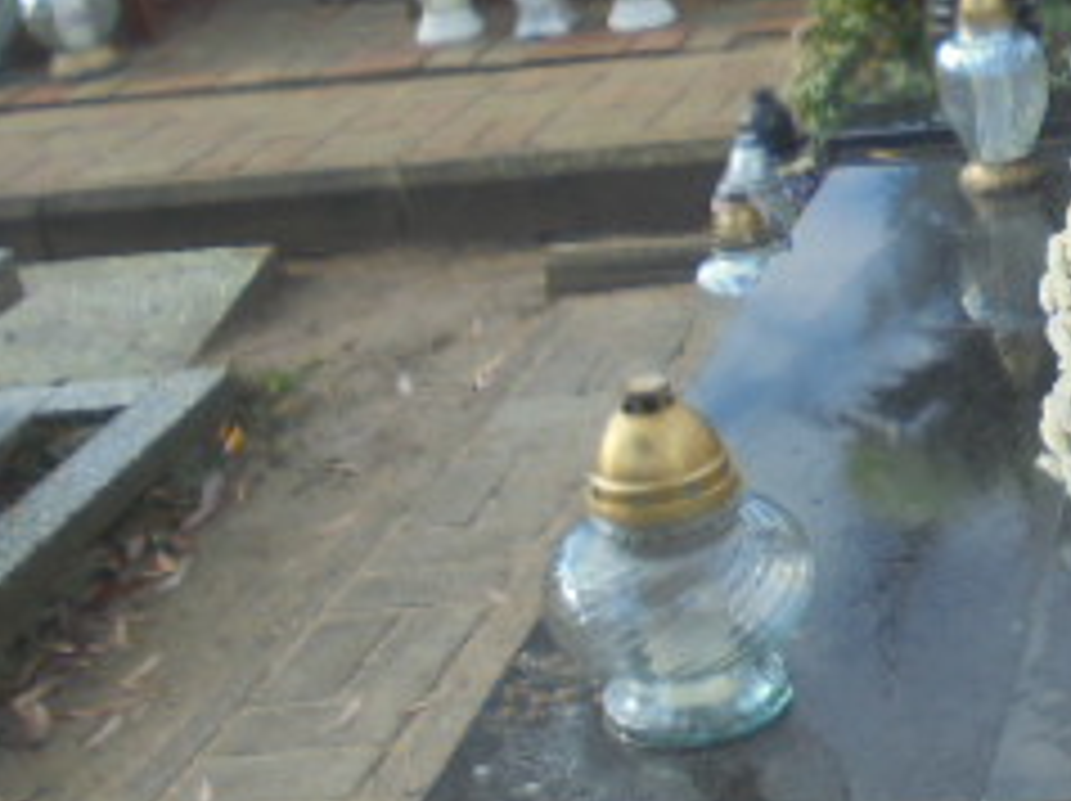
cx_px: 1404
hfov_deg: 22.4
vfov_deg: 18.8
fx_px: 2411
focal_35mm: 78
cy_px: 248
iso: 100
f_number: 3.7
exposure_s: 1/200
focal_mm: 5.3
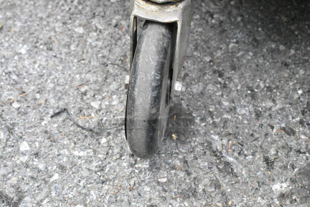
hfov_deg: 36.8
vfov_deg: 25.1
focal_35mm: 54
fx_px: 465
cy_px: 104
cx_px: 155
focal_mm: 36
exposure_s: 1/400
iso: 6400
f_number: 10
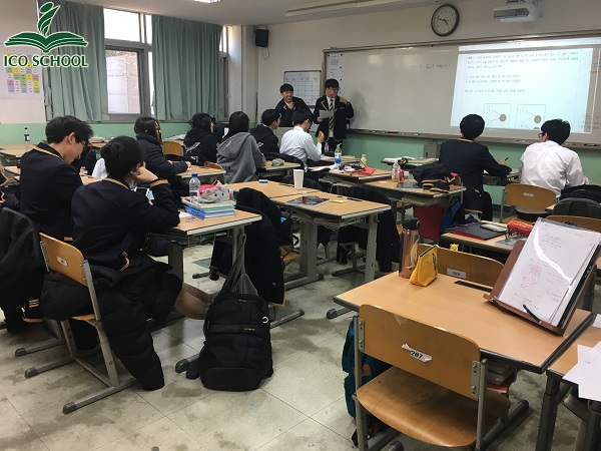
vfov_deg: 48.2
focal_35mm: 29
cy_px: 226
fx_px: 503
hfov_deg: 61.7
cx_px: 300
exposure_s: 1/30
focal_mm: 4.15
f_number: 2.2
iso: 50
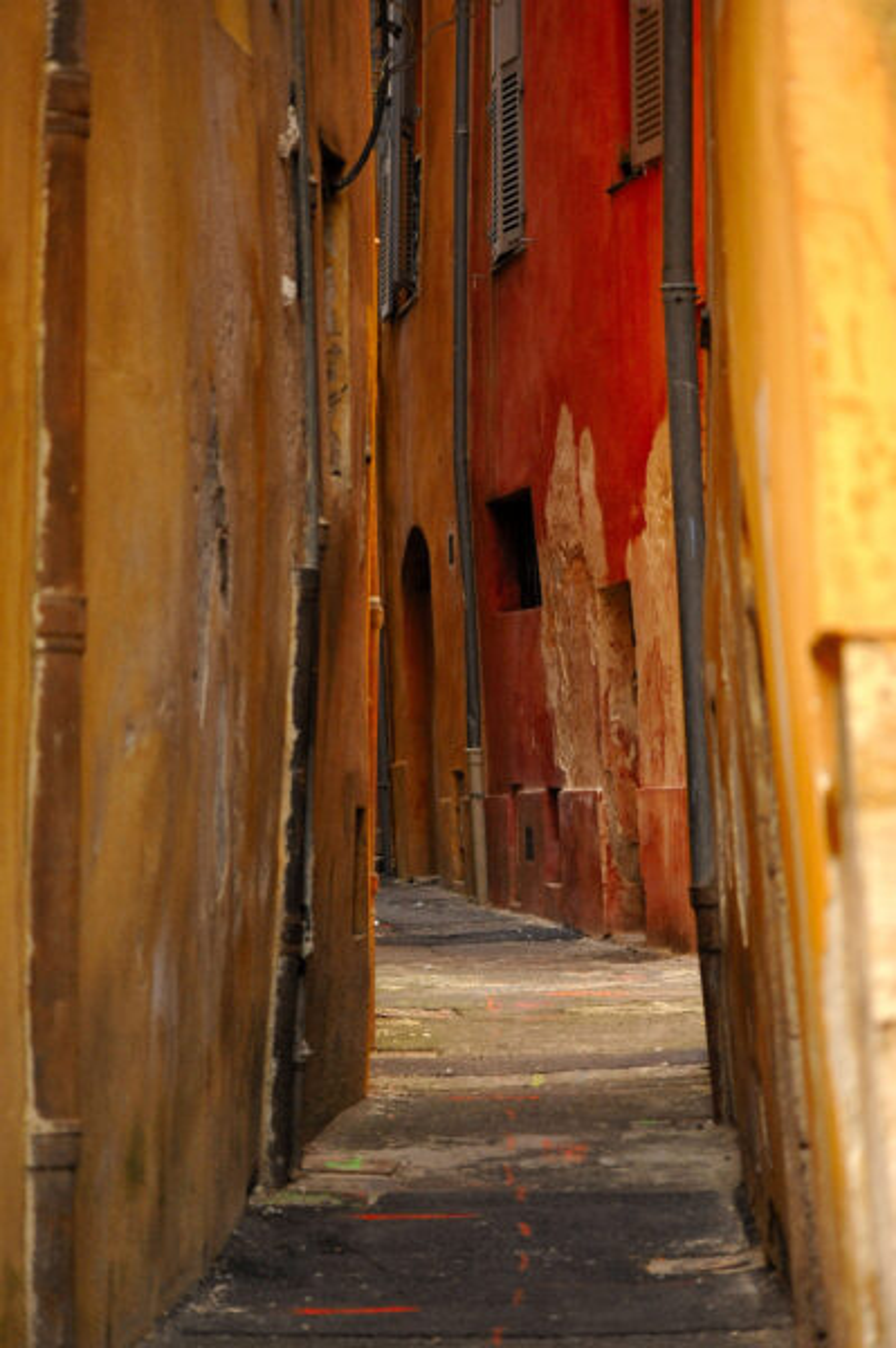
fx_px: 4487
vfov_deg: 17.1
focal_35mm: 120
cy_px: 674
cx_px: 448
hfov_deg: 11.4
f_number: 4.5
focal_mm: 120
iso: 3200
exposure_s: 1/1500
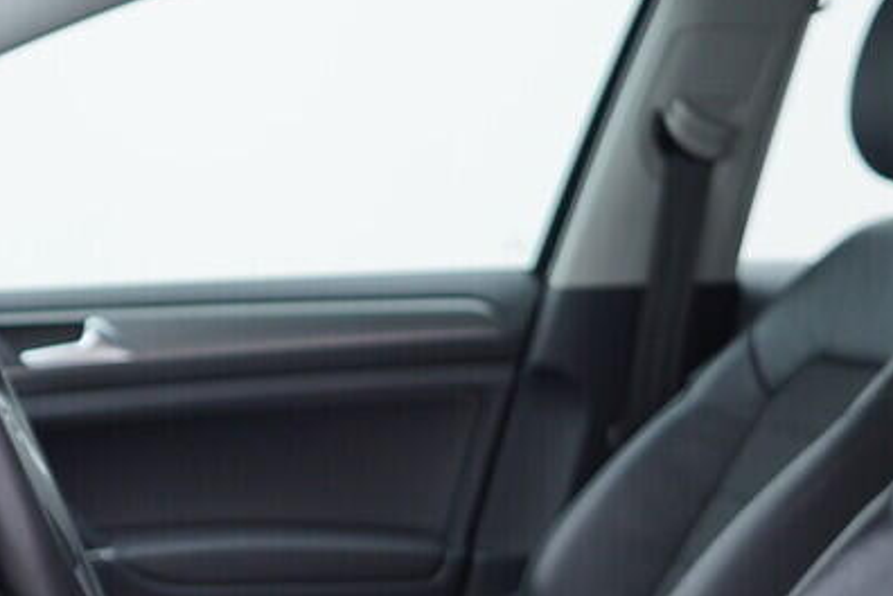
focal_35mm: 93
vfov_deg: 14.6
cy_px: 450
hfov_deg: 21.7
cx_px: 194
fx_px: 2307
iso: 125
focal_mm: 24
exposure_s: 1/60
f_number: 2.8
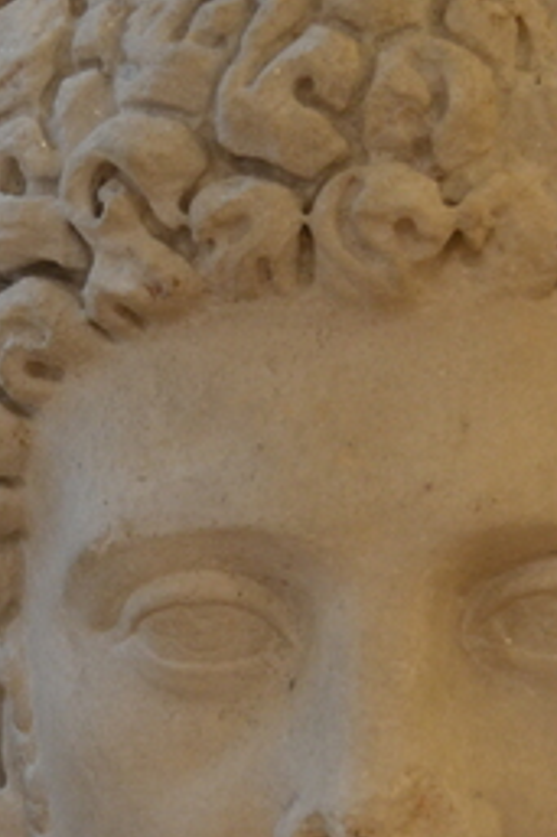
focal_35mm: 178
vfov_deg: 11.5
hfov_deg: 7.7
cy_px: 524
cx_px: 365
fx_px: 4136
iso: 1000
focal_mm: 46
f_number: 4.5
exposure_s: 1/50
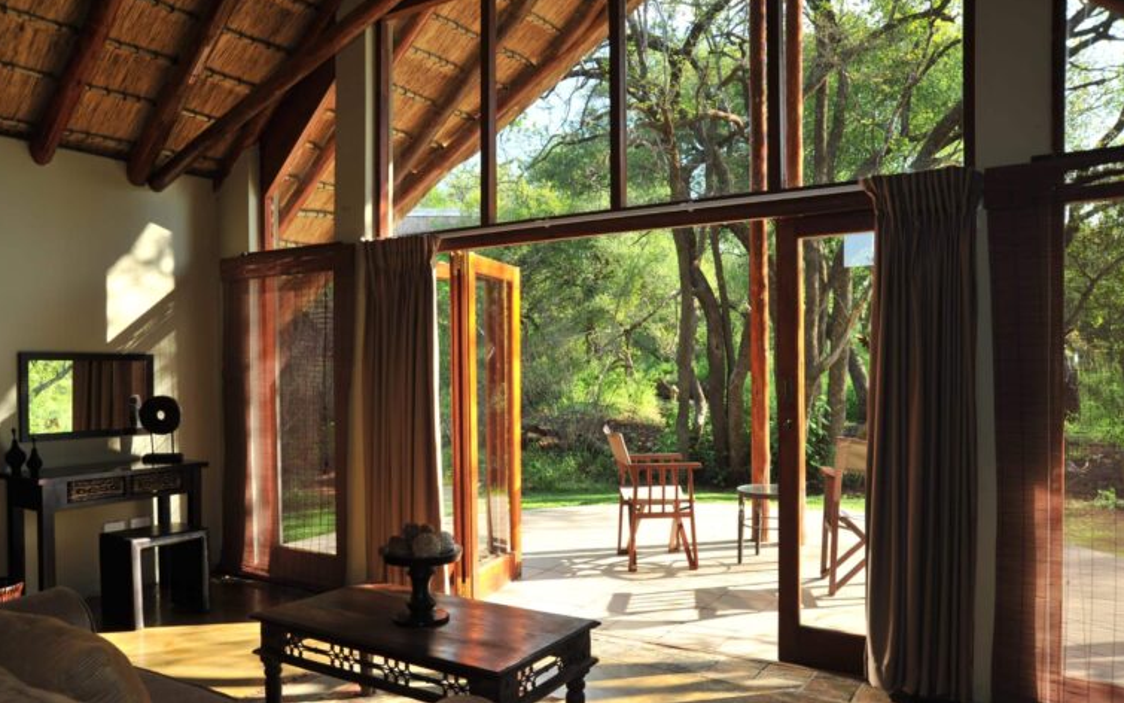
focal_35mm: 29
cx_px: 555
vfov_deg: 43.1
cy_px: 370
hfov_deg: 64.6
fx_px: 888
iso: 200
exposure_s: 1/13
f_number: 9
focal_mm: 28
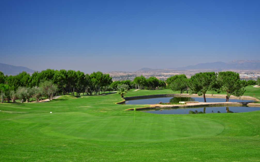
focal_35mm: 55
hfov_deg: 37.2
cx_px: 128
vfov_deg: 23.7
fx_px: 386
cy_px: 77
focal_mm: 35
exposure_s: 1/200
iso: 200
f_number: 7.1
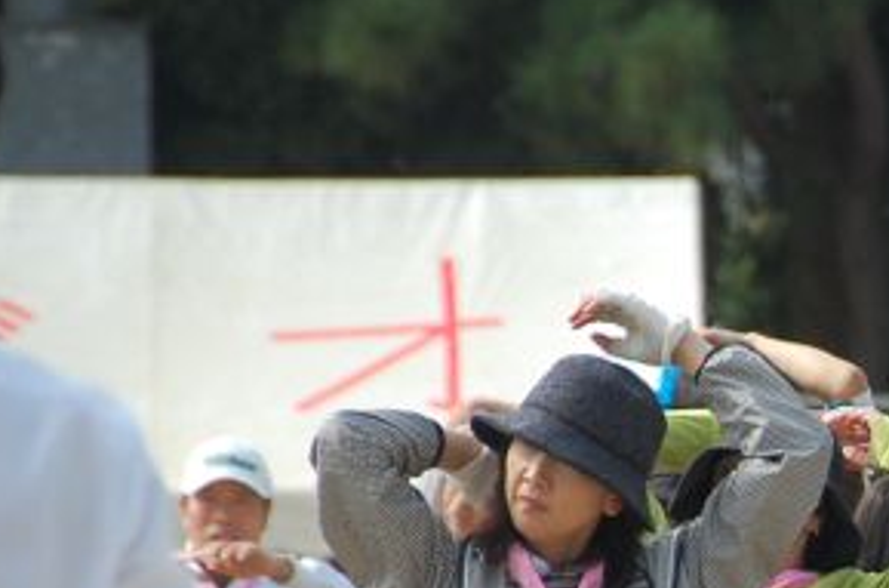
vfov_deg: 1.6
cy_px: 600
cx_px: 1015
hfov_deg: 2.5
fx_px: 20465
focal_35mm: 831
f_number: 5.6
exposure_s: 1/1000
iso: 400
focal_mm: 200
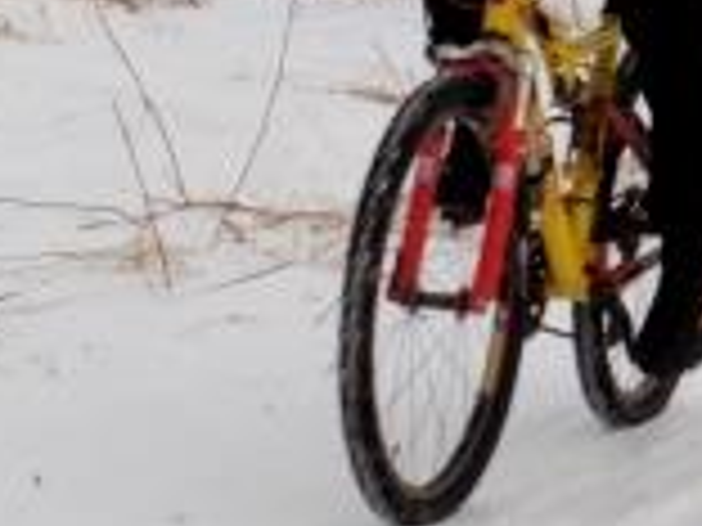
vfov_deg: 4.7
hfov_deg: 6.3
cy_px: 9
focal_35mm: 314
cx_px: 688
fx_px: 6368
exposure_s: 1/125
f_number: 5.3
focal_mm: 19.4
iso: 160
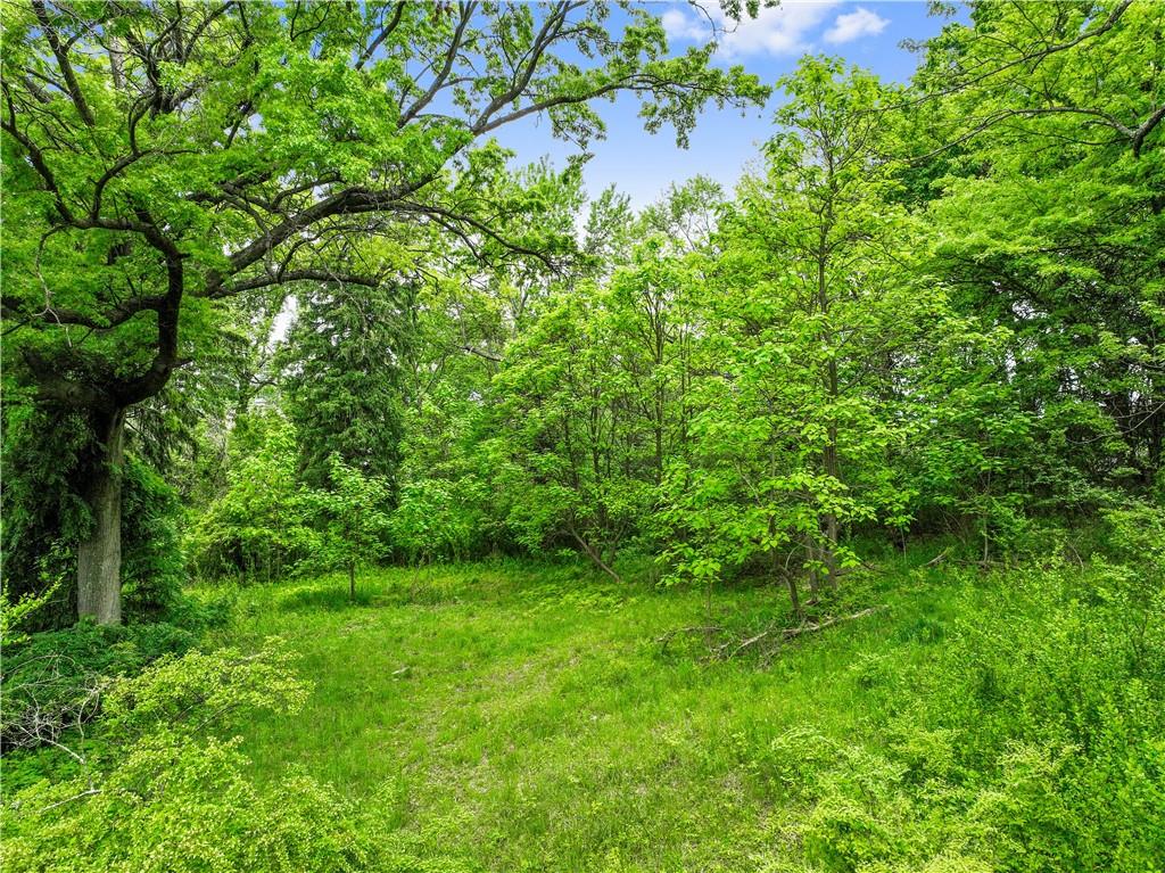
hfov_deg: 71.6
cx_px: 582
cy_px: 436
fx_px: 807
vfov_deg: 56.8
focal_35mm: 24
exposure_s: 1/1600
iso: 330
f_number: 2.8
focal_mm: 12.29
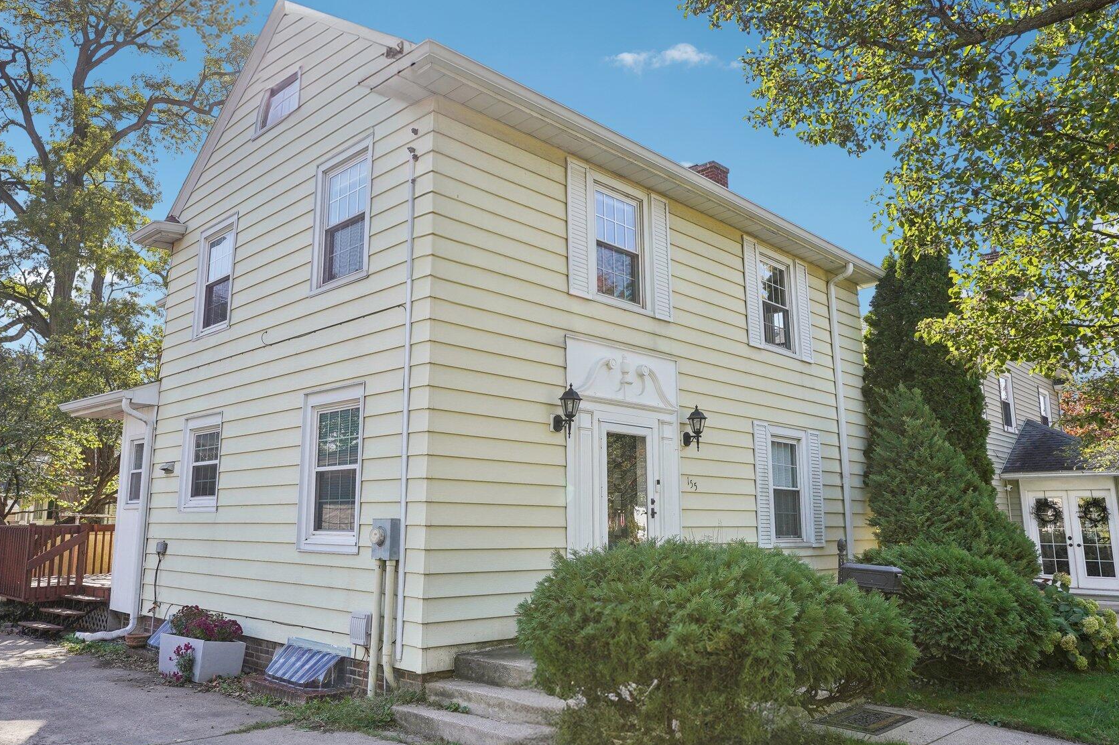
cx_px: 519
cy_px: 360
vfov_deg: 47.9
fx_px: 839
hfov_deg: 67.3
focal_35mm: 27
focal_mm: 22
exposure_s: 1/500
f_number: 8
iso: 400
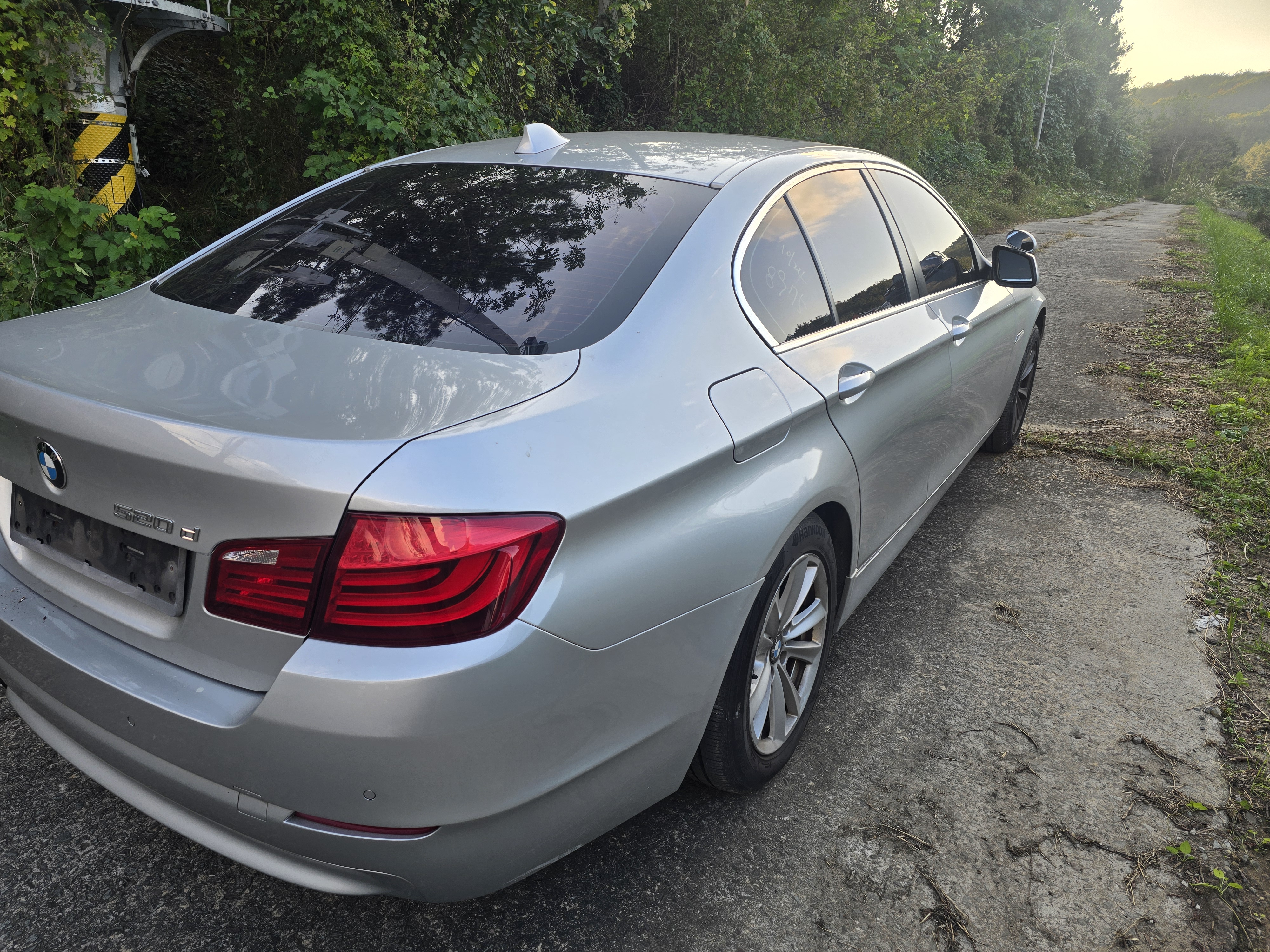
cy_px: 476
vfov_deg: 58.9
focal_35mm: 23
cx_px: 635
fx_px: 844
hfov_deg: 73.9
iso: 25
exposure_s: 1/180
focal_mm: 6.3
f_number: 1.7
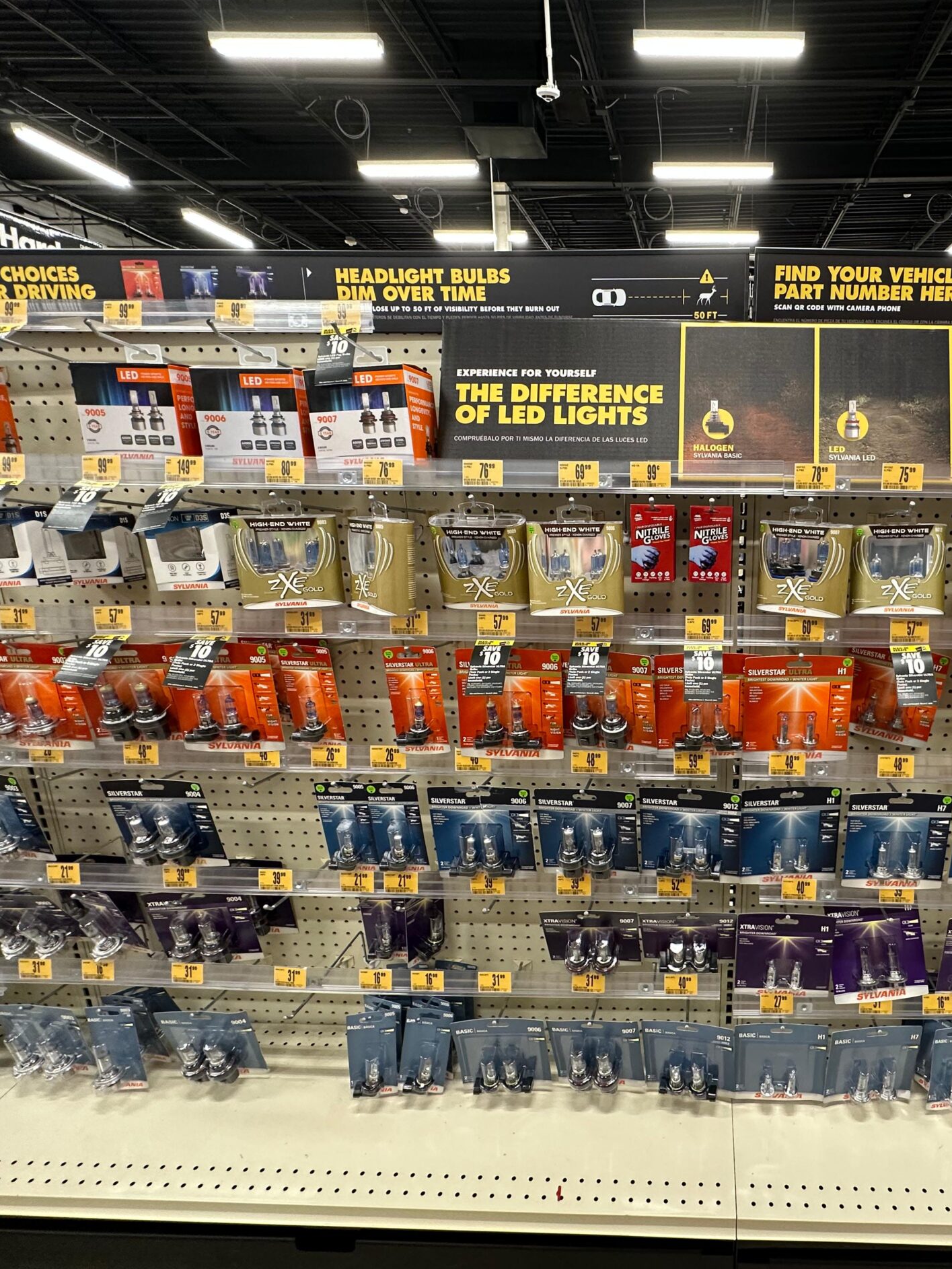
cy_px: 645
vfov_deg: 84.6
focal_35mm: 19
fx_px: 697
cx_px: 688
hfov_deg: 65.4
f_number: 2.2
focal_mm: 2.22
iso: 160
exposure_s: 1/60
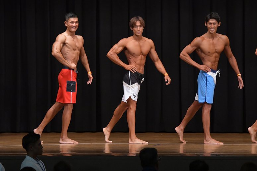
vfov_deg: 6.8
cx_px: 128
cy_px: 86
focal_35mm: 202
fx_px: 1441
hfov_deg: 10.2
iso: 5000
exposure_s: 1/400
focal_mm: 135
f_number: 5.6
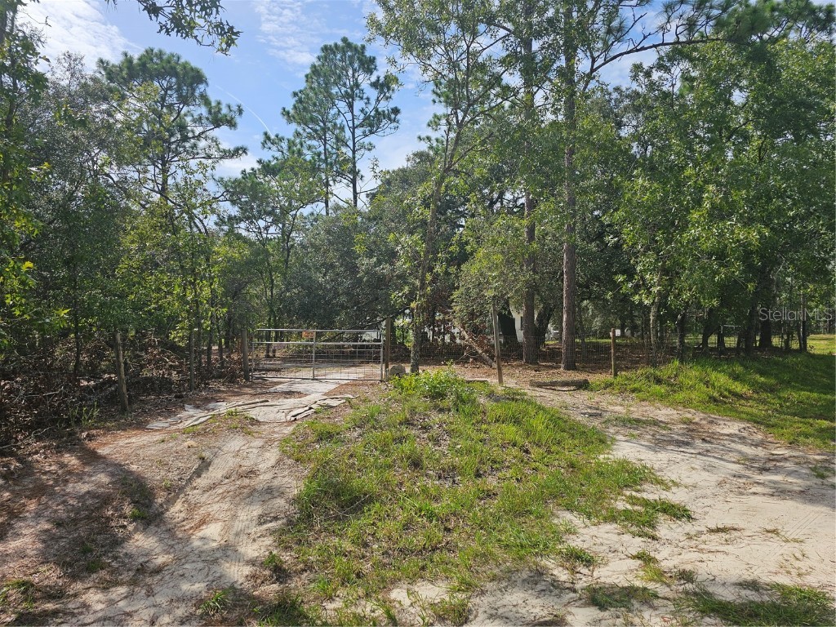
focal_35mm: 23
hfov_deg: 73.9
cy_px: 314
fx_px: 555
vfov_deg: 58.9
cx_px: 418
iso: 10
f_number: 1.7
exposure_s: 1/960
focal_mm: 6.3
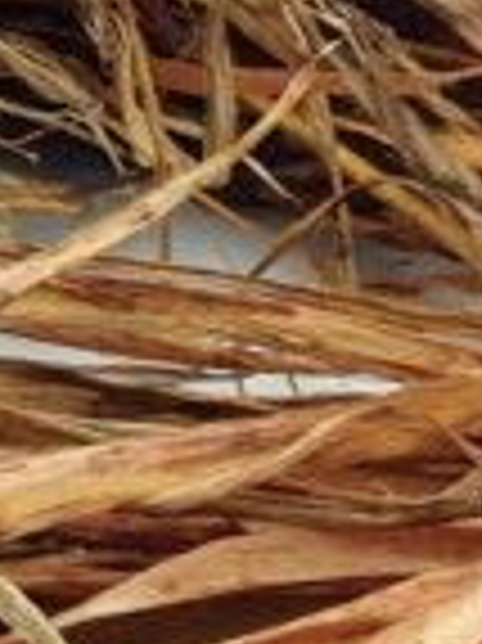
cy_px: 248
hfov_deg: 9.6
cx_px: 50
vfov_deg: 12.8
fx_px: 2863
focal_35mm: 154
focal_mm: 4.12
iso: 50
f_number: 2.4
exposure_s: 1/30
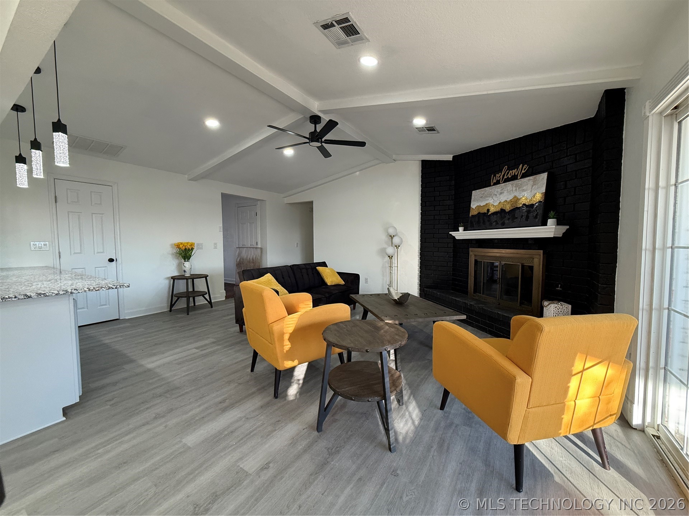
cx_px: 344
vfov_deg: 85.7
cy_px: 258
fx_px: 279
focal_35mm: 14
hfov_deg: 102.1
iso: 250
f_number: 2.2
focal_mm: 2.22
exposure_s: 1/120
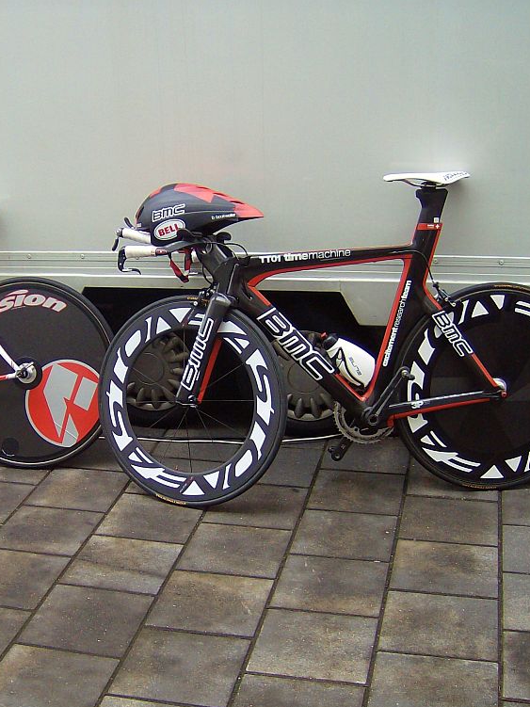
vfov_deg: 38.9
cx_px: 143
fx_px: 1001
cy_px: 357
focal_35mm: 49
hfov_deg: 29.3
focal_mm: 6
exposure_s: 1/66.6
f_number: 2.8
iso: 100
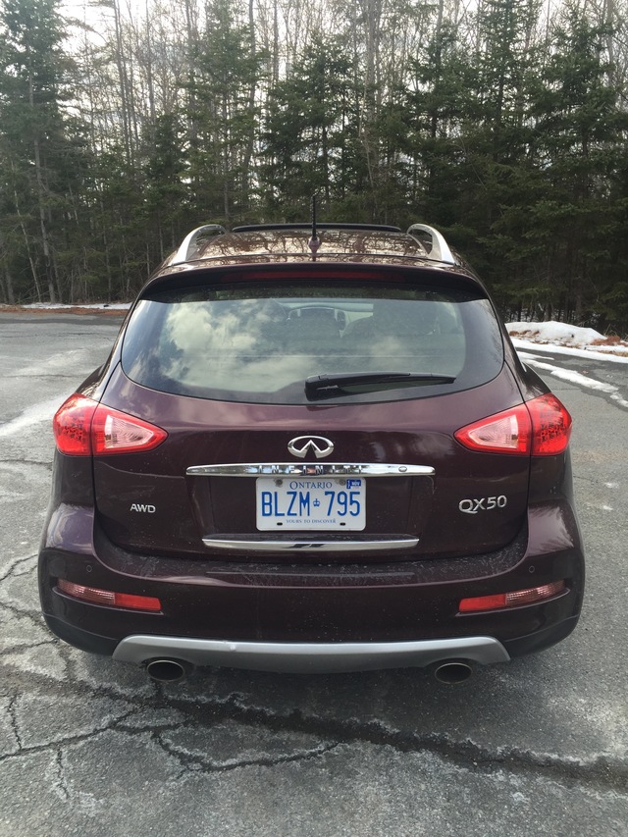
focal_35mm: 29
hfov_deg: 48.2
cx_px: 314
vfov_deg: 61.7
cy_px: 418
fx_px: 701
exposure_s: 1/465
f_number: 2.2
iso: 32
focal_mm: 4.15
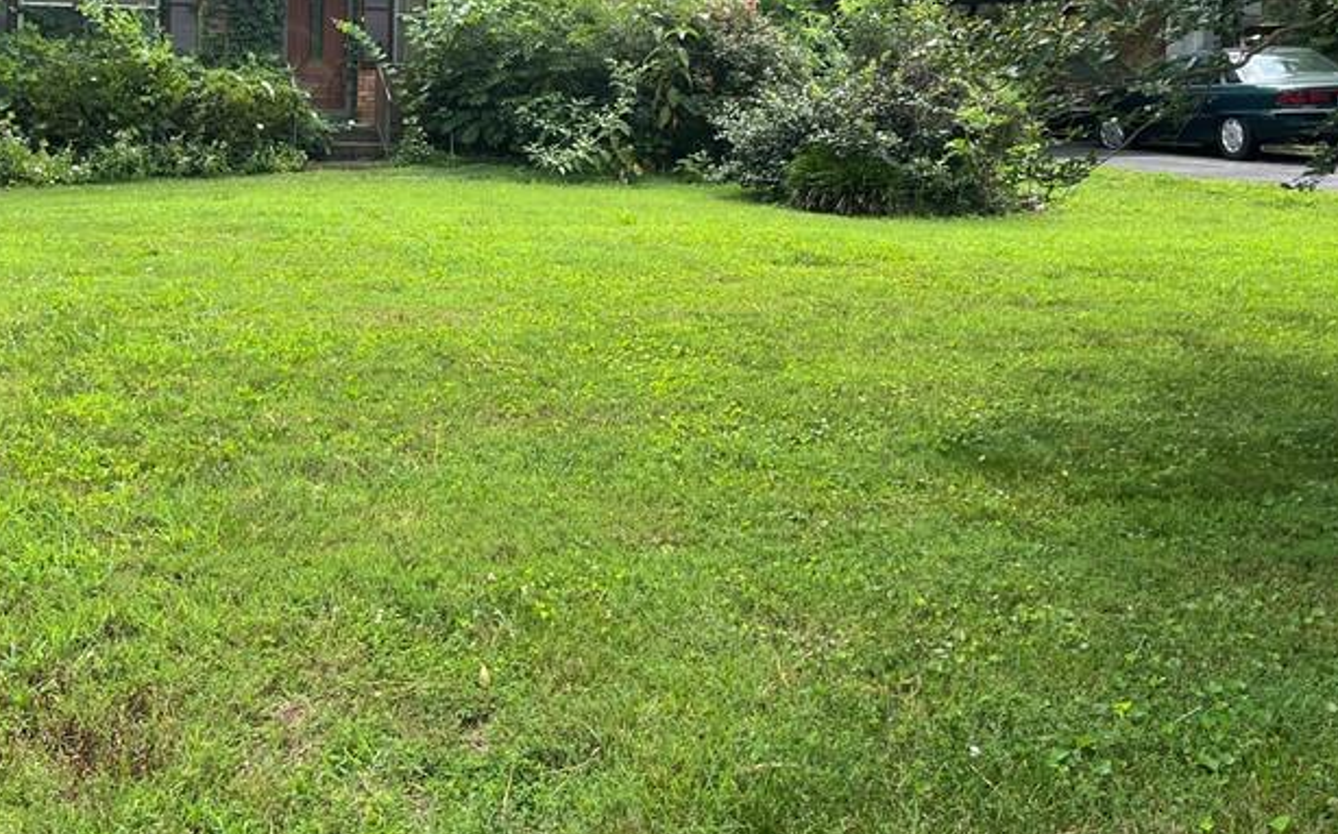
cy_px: 33
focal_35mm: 46
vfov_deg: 26.7
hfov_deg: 43.2
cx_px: 497
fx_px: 1676
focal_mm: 5.1
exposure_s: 1/975
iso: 50
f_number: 1.6
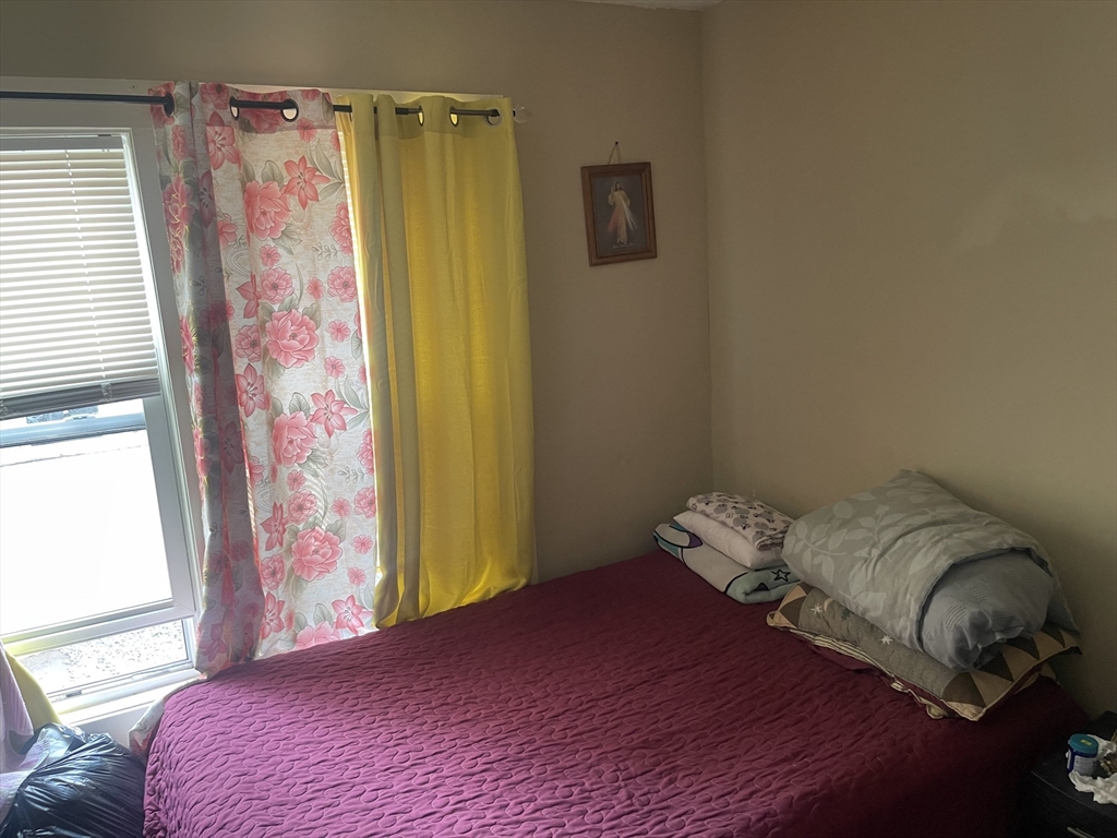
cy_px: 419
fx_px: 807
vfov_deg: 54.9
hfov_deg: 69.4
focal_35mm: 25
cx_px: 558
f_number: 1.6
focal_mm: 5.1
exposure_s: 1/64
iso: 125
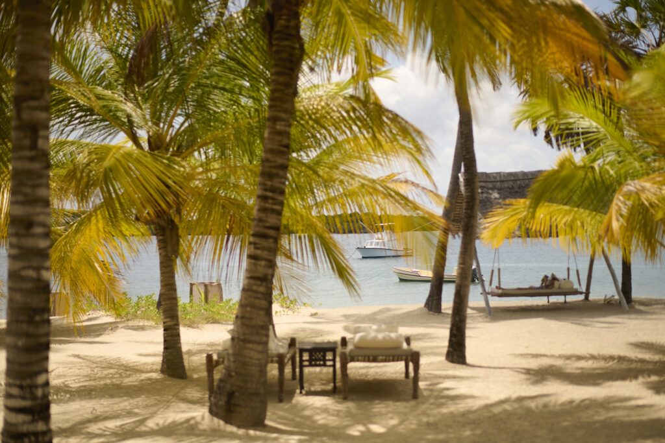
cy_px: 222
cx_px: 332
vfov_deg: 23.4
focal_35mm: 58
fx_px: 1071
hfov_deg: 34.5
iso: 100
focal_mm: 58
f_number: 1.6
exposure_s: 1/8000
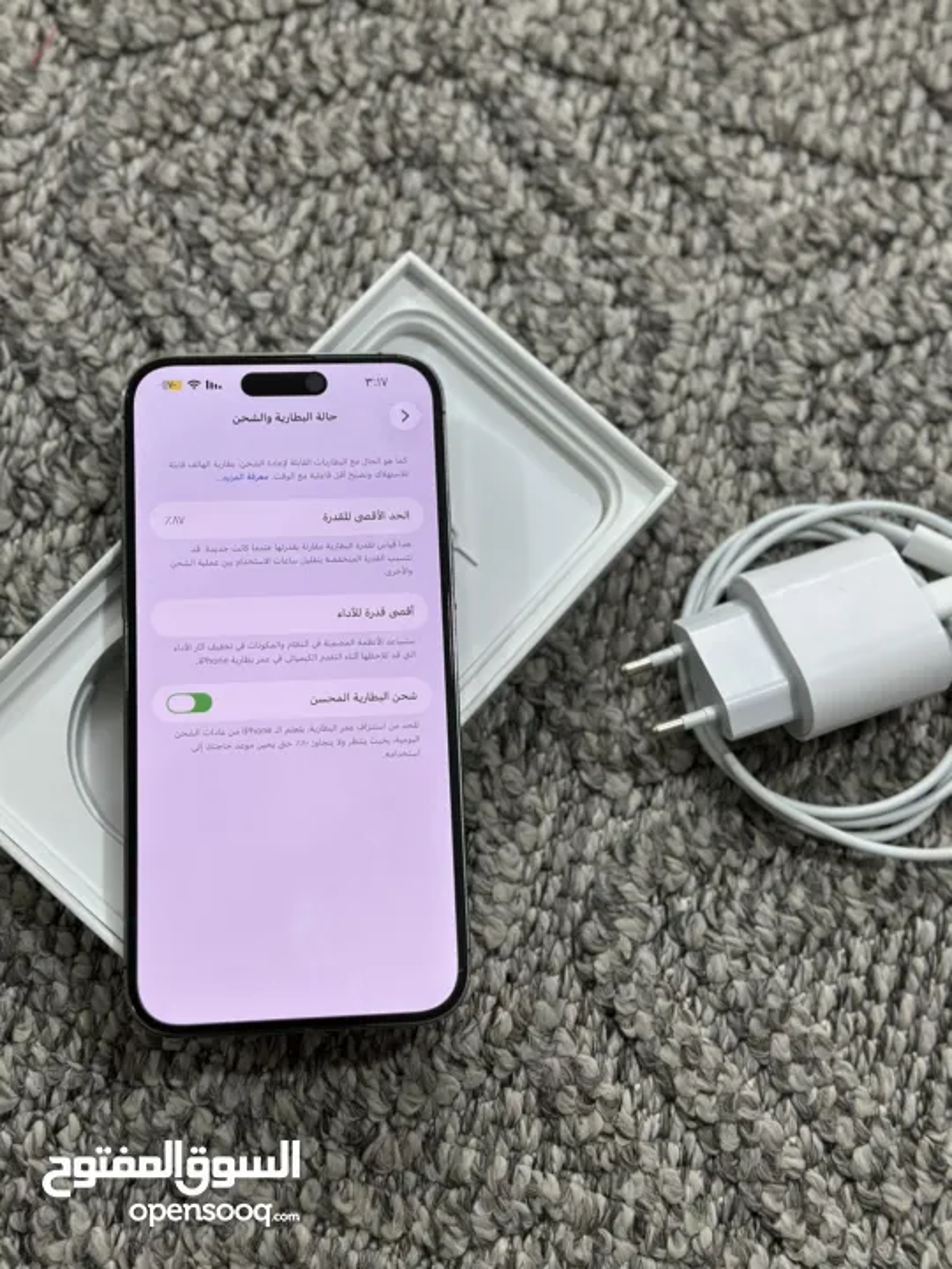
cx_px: 476
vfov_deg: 39.7
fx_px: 1760
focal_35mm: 48
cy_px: 634
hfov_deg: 30.3
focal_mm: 6.86
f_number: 1.78
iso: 64
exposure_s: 1/50
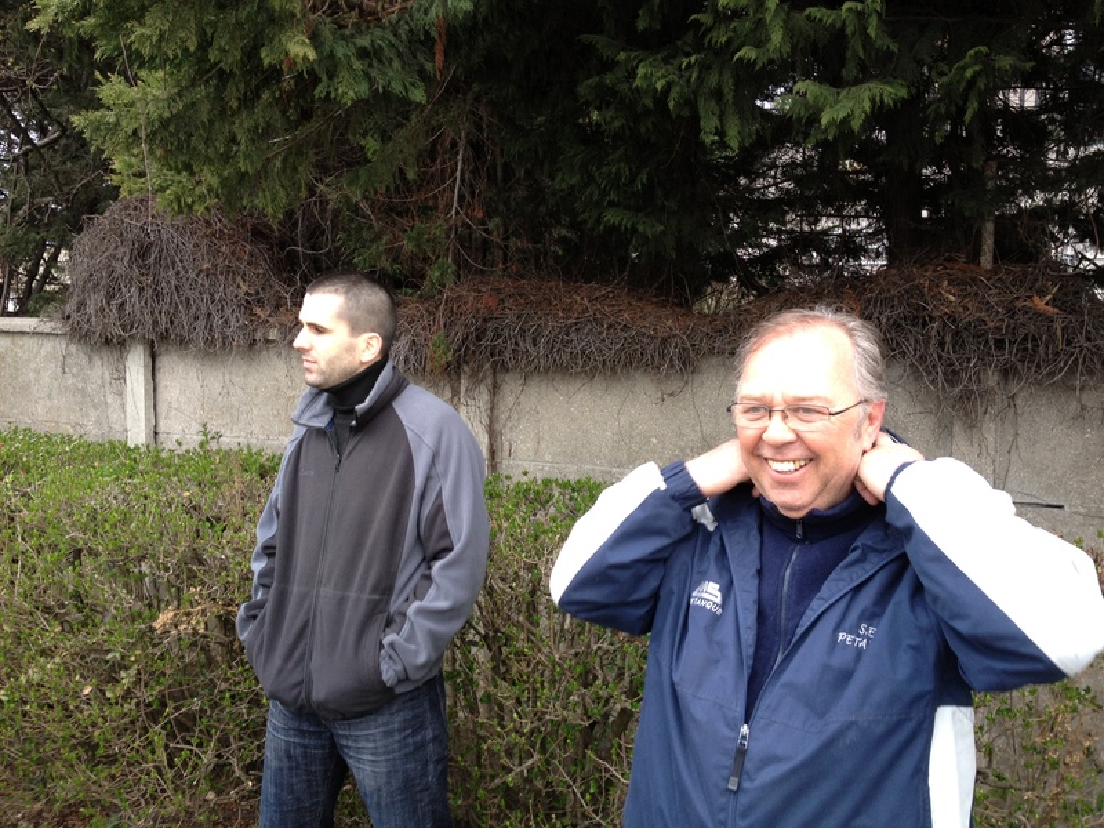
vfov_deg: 40.7
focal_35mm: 35
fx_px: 1116
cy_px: 414
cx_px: 552
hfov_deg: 52.6
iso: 80
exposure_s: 1/24
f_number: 2.4
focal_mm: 4.28
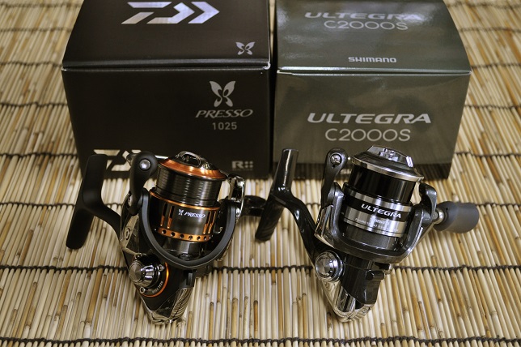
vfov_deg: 26.4
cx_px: 260
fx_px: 737
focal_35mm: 51
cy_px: 174
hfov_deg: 38.9
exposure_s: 1/30
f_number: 5
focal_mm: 34
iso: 800
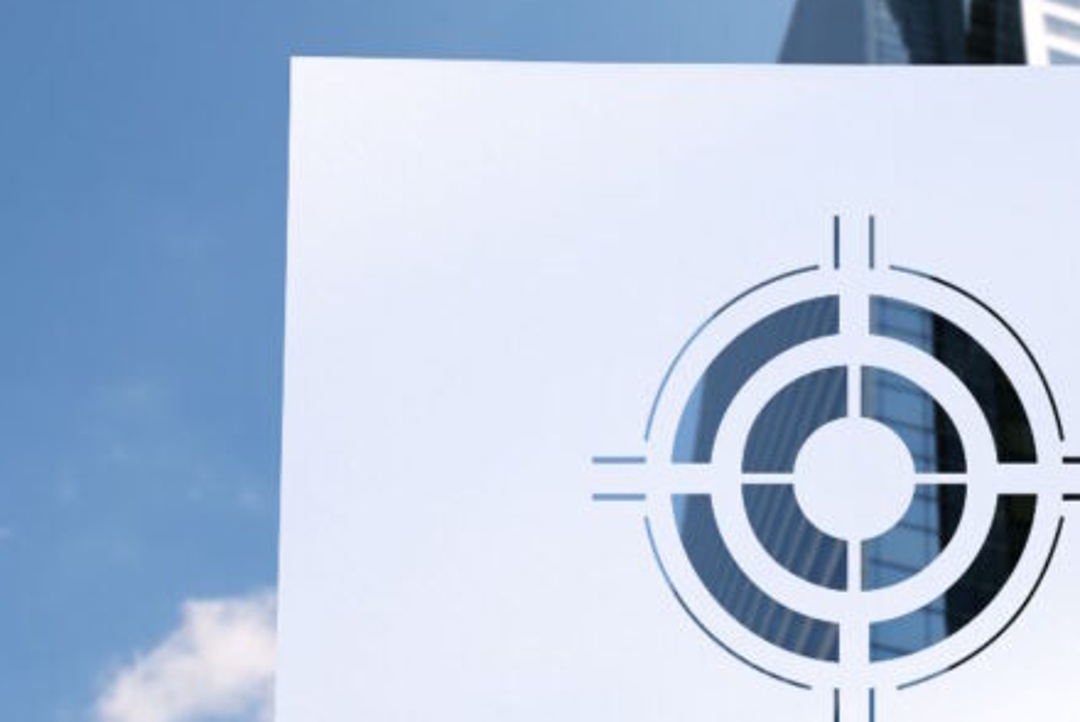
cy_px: 430
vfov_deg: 8.4
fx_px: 4893
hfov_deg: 12.5
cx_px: 854
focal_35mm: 163
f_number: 2.8
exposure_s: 1/500
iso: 200
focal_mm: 70
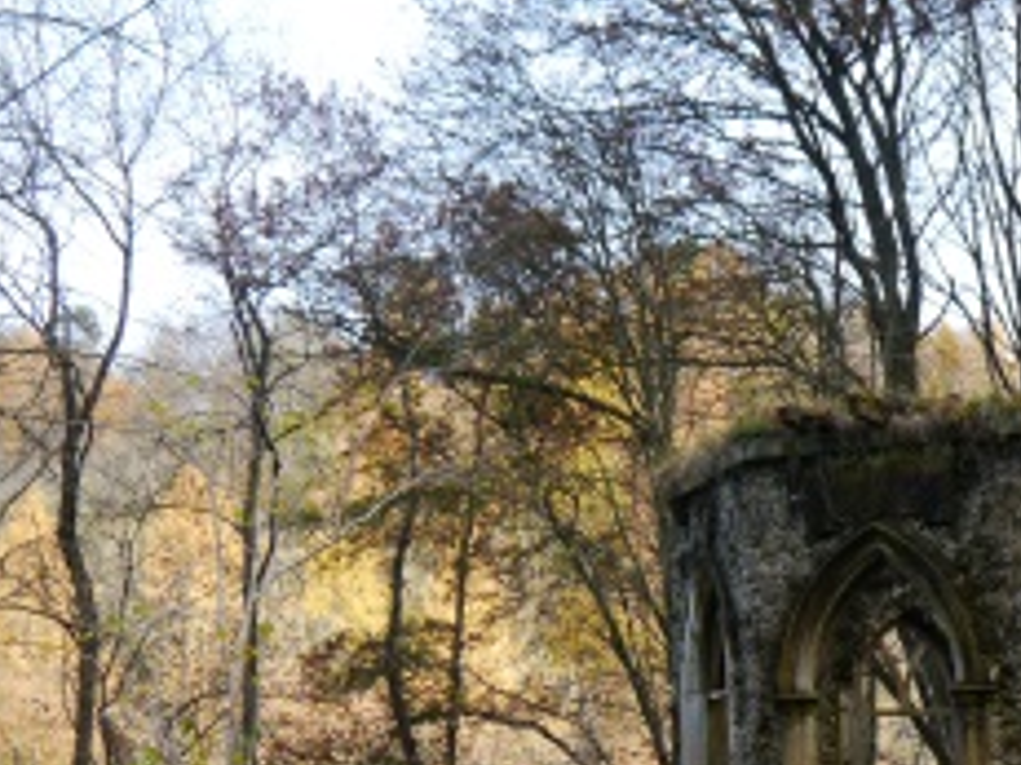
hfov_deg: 22.3
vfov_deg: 17.0
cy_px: 650
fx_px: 2535
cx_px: 906
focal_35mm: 86
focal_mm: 23
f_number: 4.5
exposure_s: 1/125
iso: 160
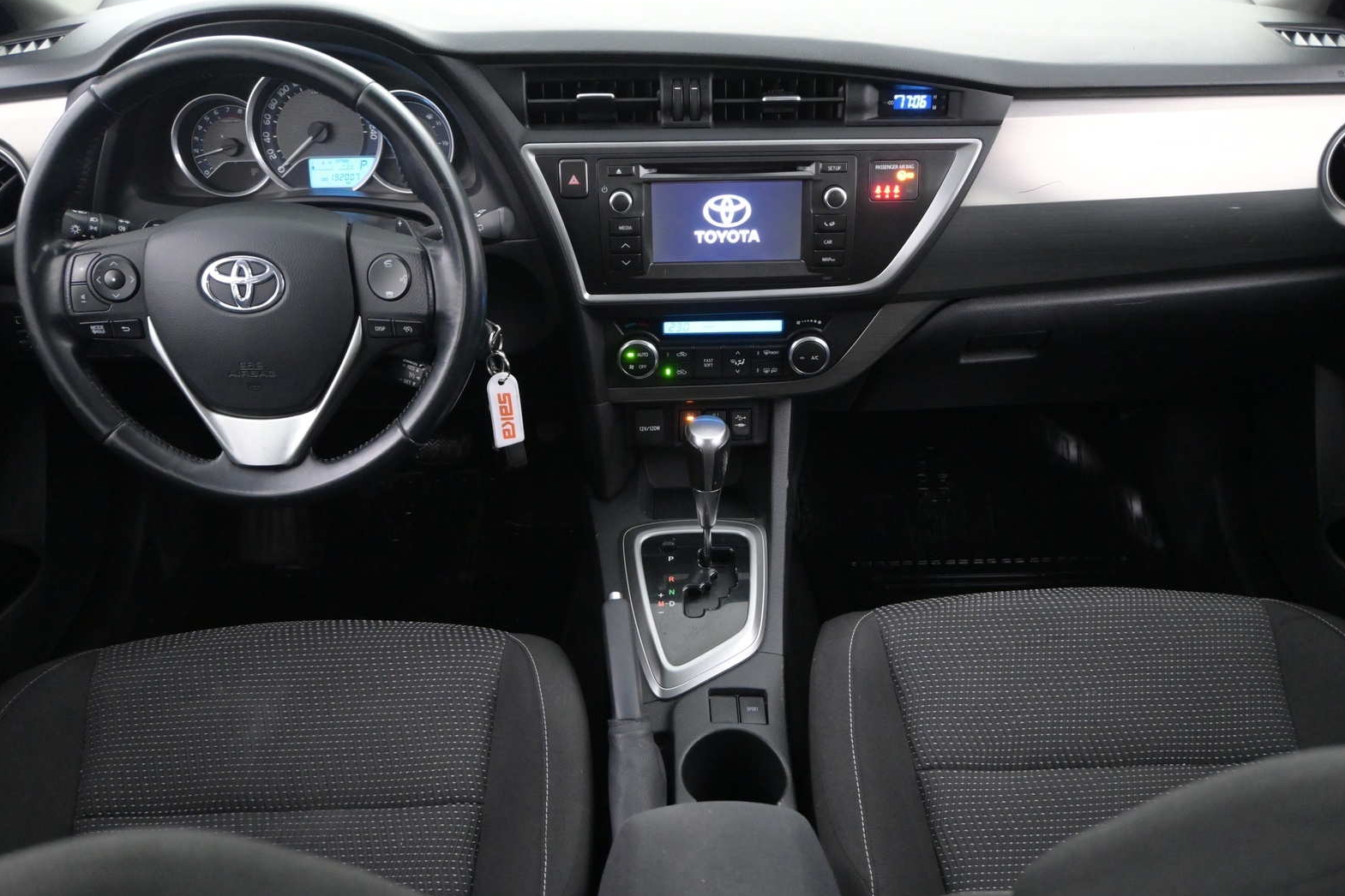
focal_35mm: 33
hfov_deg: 57.9
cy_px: 457
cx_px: 692
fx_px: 1215
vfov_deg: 40.5
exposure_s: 1/30
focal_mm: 21
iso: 4000
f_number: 4
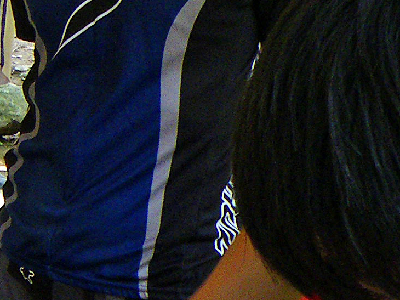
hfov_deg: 13.0
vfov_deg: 10.5
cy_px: 273
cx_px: -282
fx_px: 1617
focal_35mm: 140
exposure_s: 1/50
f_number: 3.5
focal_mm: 5
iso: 160
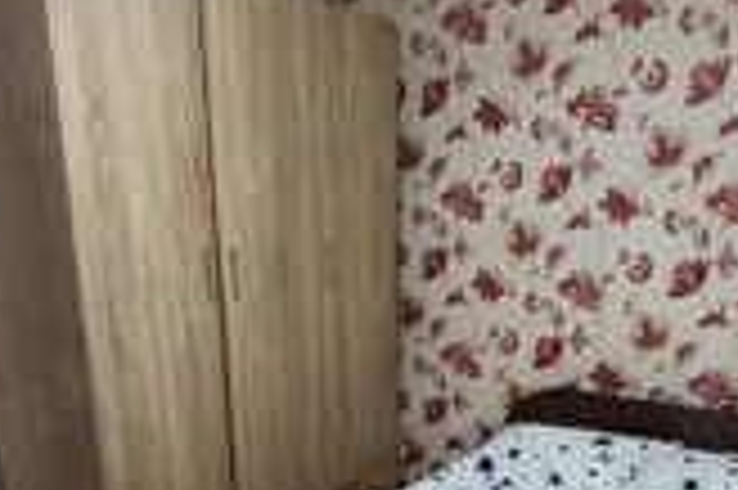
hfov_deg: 50.3
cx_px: 459
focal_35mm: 38
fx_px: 778
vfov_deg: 32.4
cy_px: 481
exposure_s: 1/33.3
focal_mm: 1.65
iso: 527
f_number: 2.2
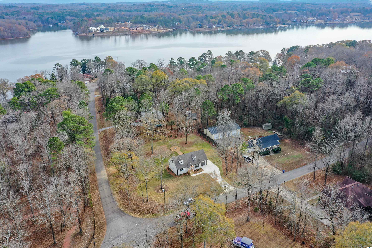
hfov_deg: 63.7
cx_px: 190
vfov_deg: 45.0
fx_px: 300
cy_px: 125
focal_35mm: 29
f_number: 5.6
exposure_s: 1/160
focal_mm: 10.26
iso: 100
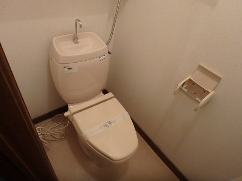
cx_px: 121
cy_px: 90
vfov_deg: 63.4
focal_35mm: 21
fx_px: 147
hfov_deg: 79.0
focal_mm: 3.7
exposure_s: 1/30
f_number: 3.5
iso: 800
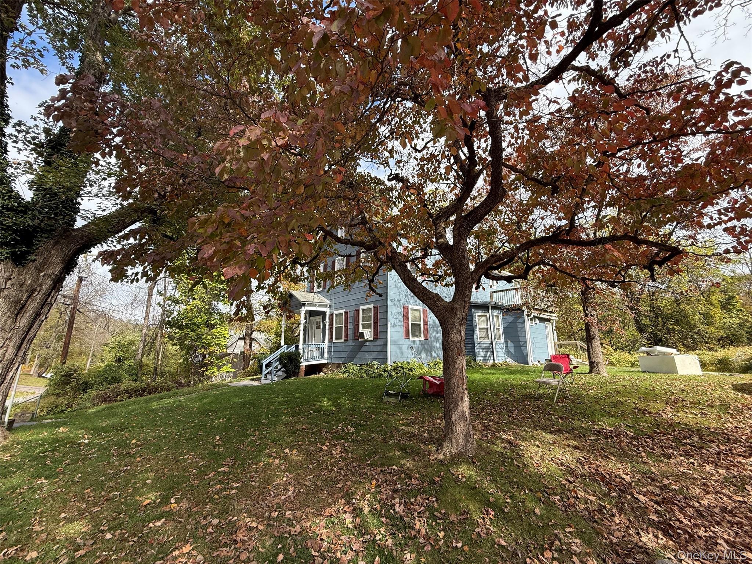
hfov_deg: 102.1
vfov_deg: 85.7
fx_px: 304
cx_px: 376
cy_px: 282
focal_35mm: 14
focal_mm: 2.22
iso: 50
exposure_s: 1/498
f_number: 2.2
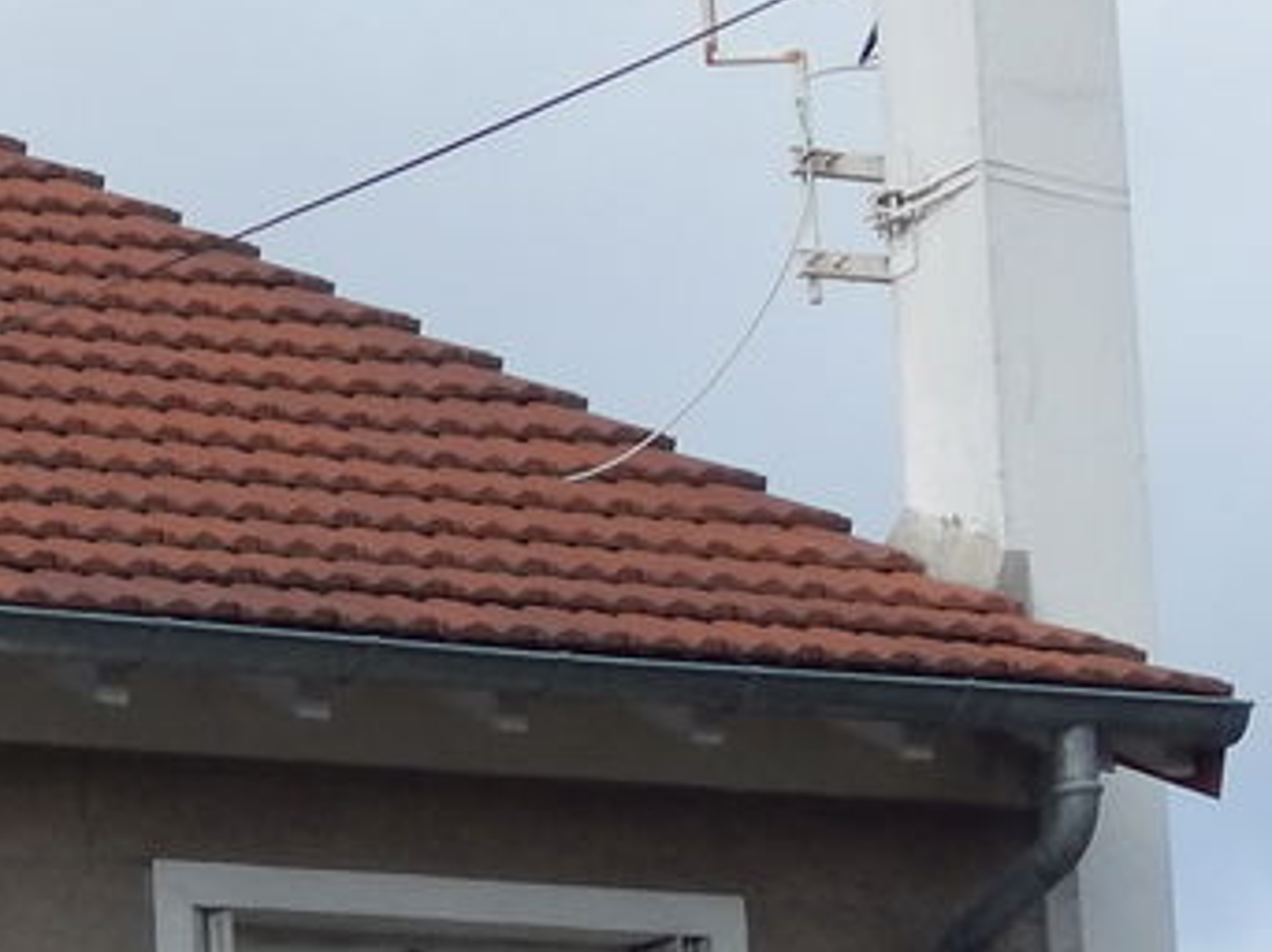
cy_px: 1882
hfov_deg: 6.1
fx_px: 11861
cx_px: -364
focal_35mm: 323
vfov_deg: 4.5
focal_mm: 12.3
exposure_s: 1/800
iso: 125
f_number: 4.1
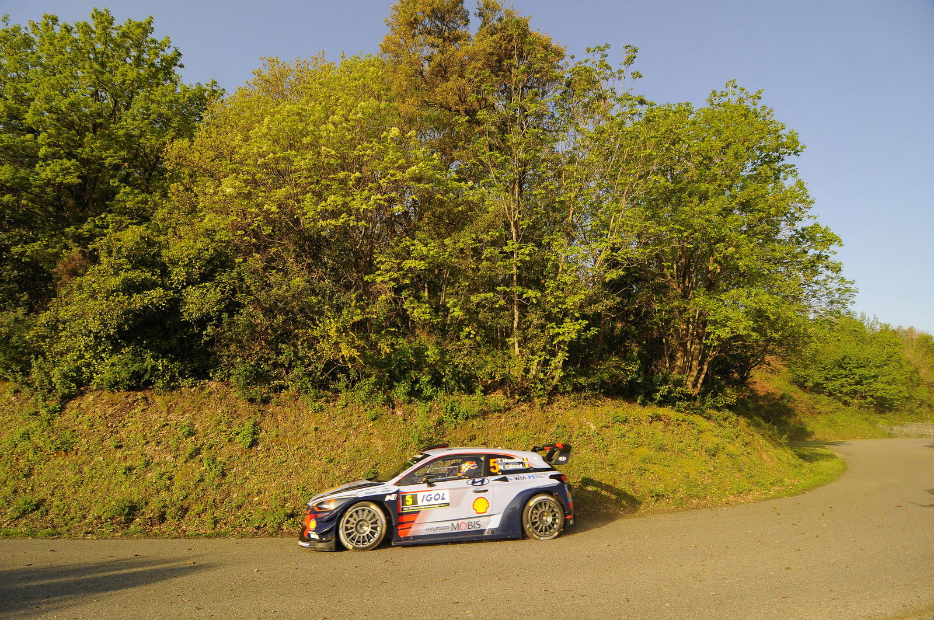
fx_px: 466
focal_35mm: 18
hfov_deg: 90.1
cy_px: 310
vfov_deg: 67.2
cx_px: 467
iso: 500
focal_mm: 12
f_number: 6.3
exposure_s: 1/800
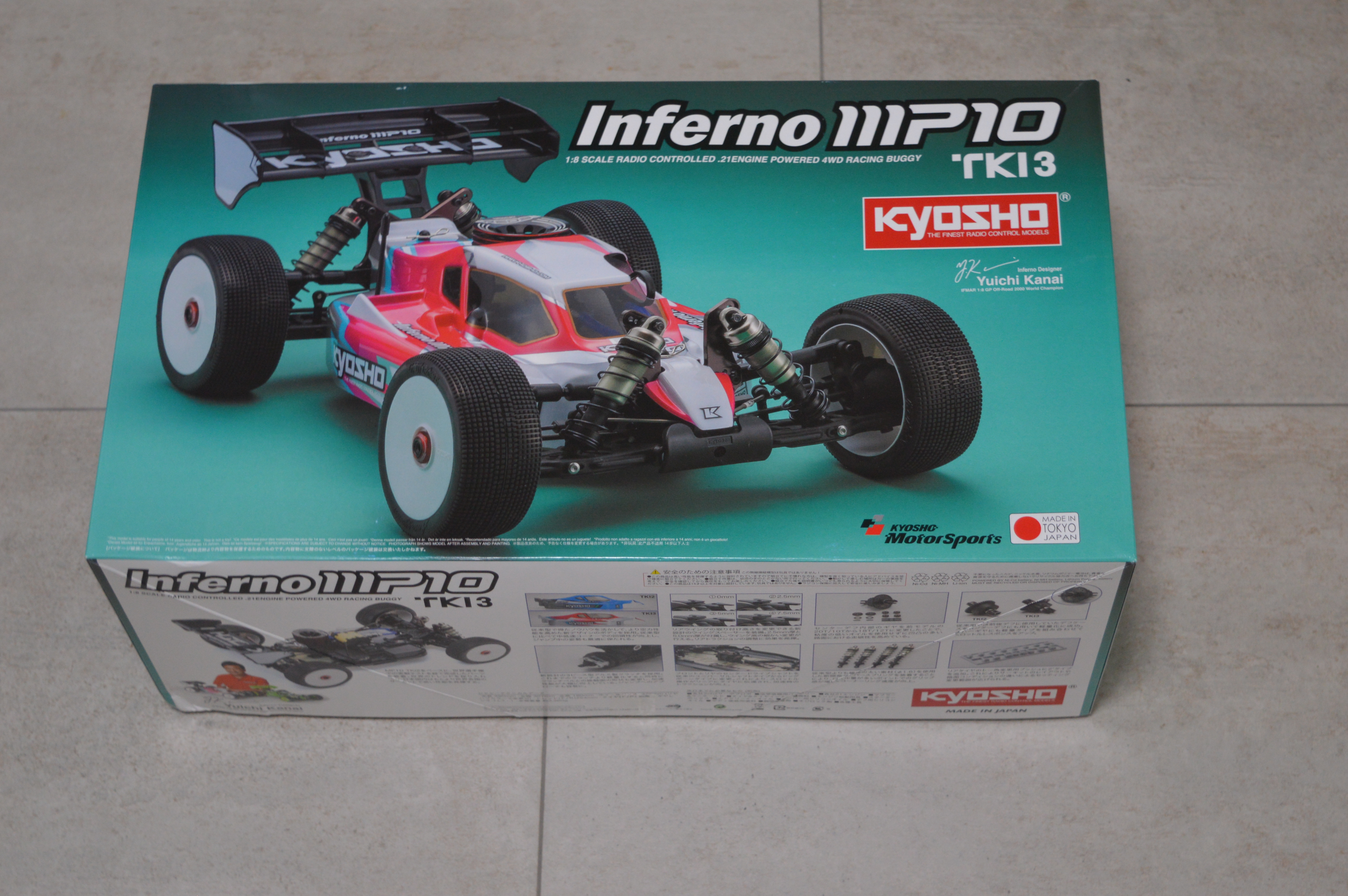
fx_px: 2525
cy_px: 448
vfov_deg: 20.1
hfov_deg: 29.9
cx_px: 674
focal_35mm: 68
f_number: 5
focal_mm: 45
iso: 720
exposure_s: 1/15
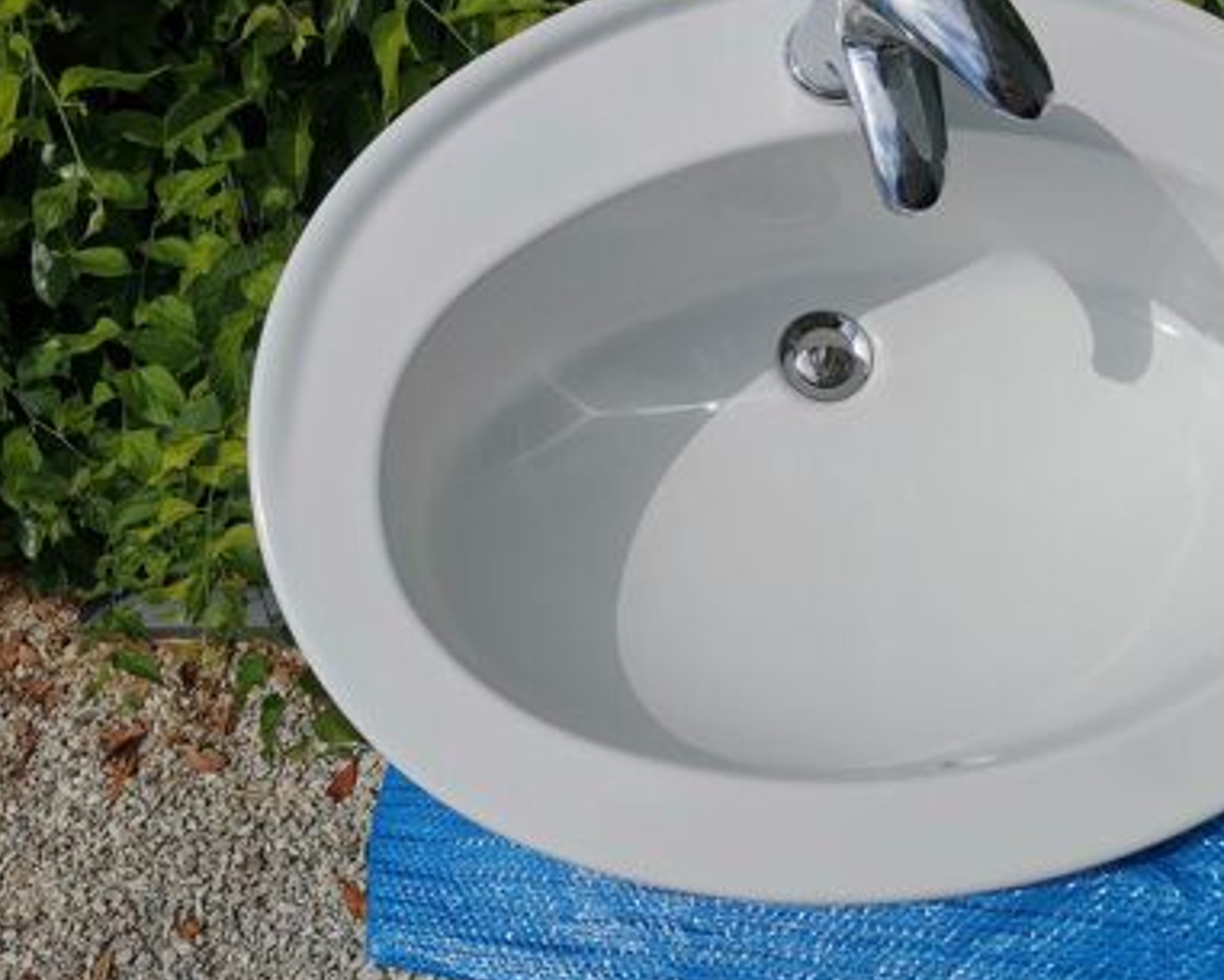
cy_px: 437
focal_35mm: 32
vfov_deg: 45.7
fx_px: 1160
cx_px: 765
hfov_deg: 55.0
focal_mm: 4.75
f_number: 1.8
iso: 50
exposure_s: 1/4444
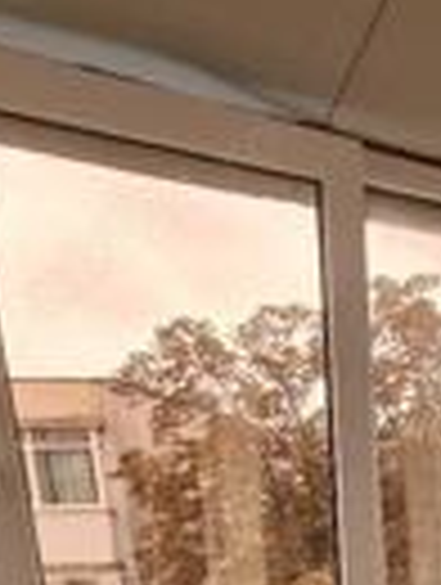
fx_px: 677
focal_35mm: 40
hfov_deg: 29.1
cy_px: 634
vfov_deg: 39.0
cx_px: 576
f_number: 2.2
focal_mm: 2.2
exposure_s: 1/50
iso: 80
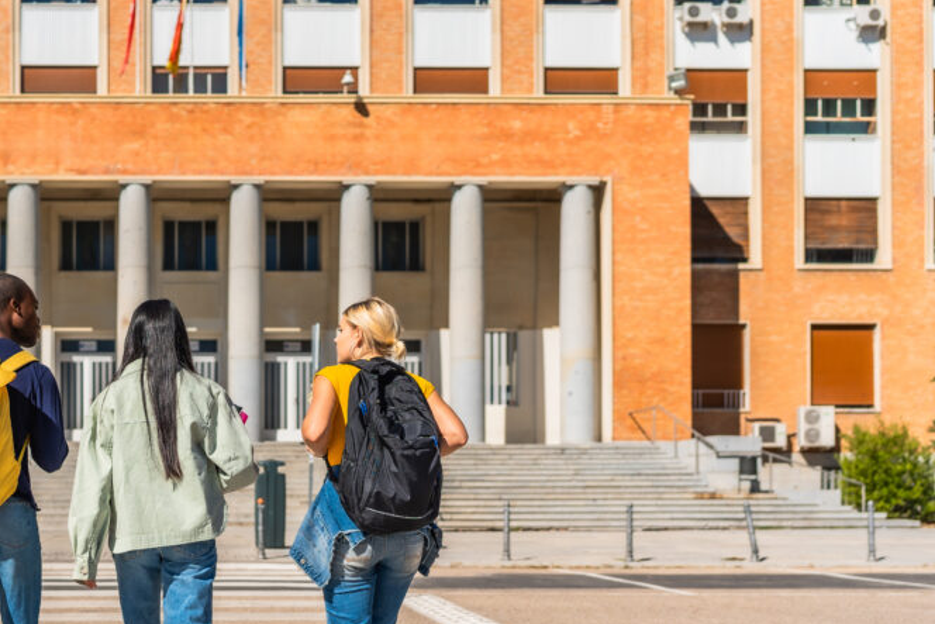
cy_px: 401
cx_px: 225
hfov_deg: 36.0
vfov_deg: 25.0
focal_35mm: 54
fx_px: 1403
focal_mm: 35
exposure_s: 1/4000
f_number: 2.5
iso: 100
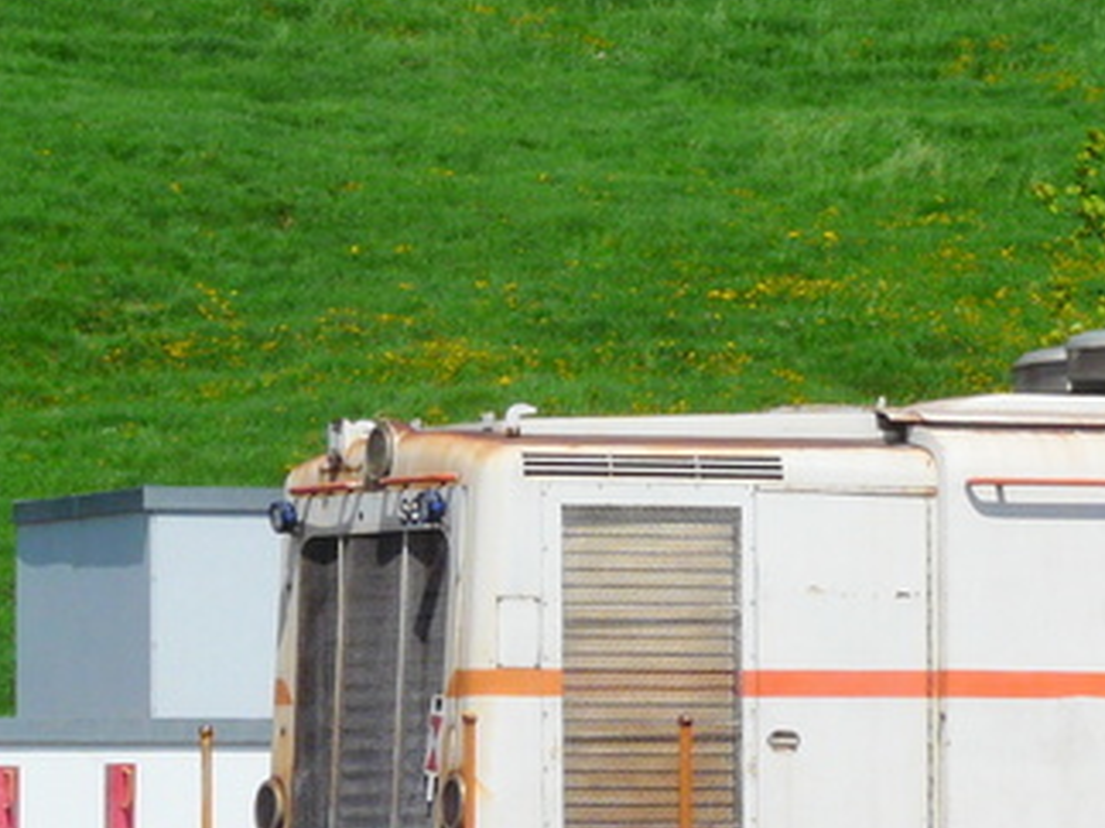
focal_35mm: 353
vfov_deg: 4.2
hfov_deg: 5.6
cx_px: 1673
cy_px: 715
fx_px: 11264
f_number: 6.3
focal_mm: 18.8
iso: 100
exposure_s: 1/500
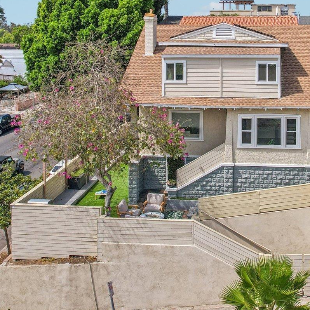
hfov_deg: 34.9
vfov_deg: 34.3
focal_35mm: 48
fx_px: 486
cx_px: 218
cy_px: 61
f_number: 2.8
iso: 100
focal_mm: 8.38
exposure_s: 1/2000
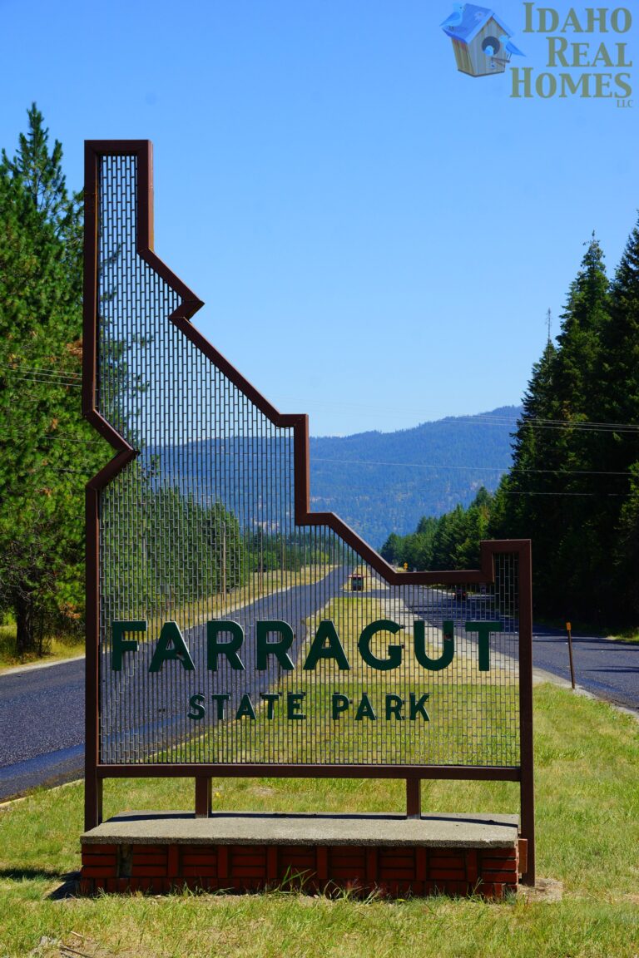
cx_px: 320
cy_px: 479
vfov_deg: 27.0
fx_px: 1997
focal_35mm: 75
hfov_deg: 18.2
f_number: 13
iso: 100
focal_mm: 50
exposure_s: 1/125
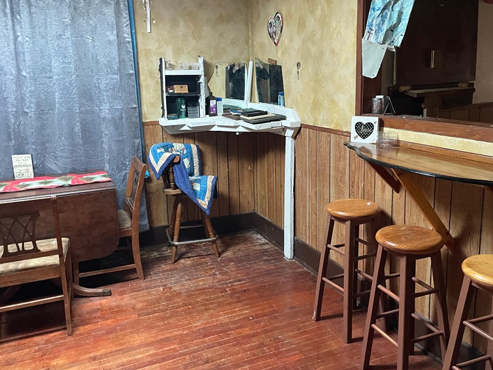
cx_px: 250
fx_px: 470
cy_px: 174
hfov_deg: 55.4
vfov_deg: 42.9
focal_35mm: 33
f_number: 1.6
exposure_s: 1/30
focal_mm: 4.2
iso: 500
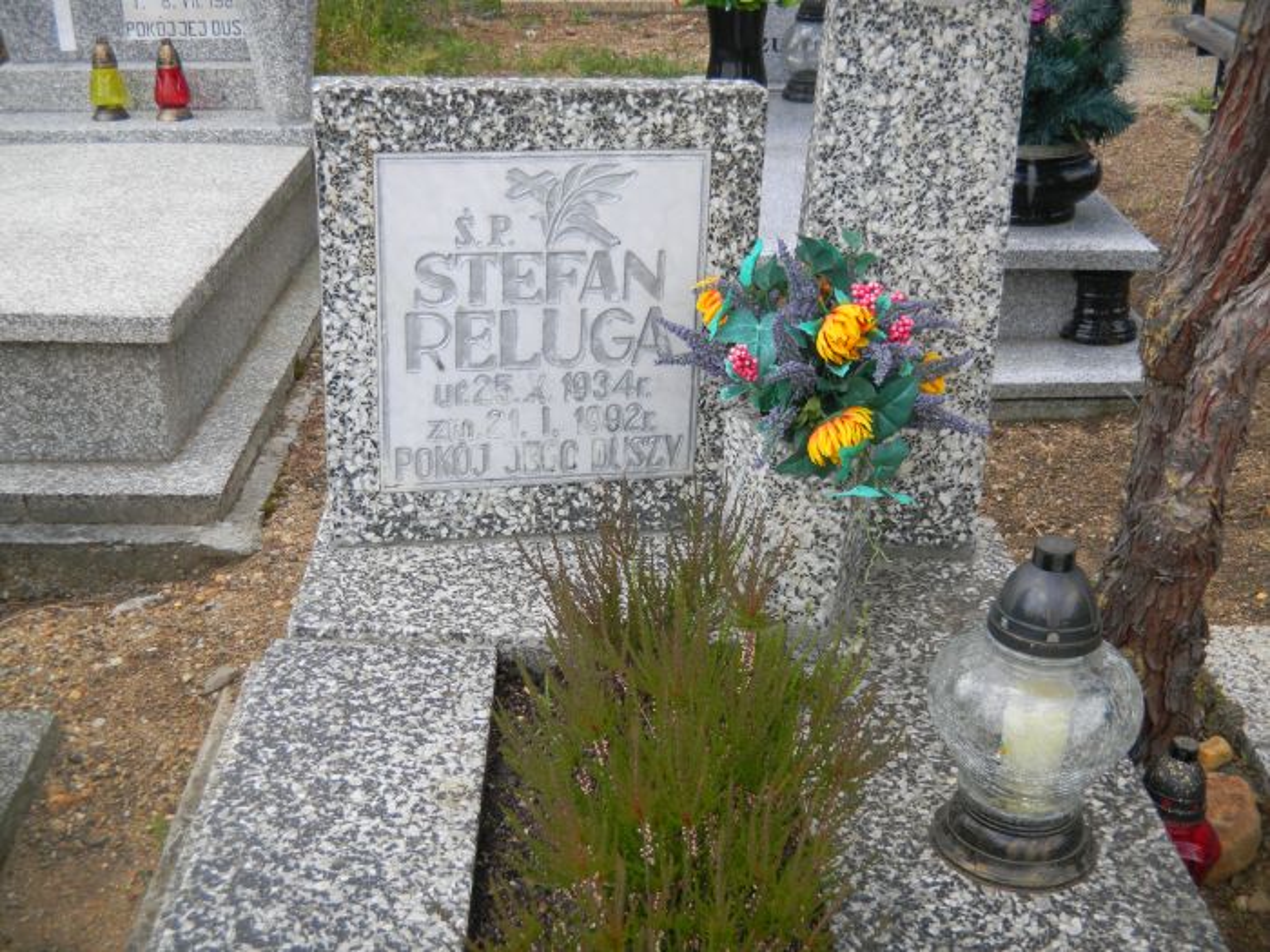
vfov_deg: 31.5
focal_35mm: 46
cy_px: 476
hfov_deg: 41.2
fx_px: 1688
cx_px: 635
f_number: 4.1
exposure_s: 1/190
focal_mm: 8.3
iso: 80
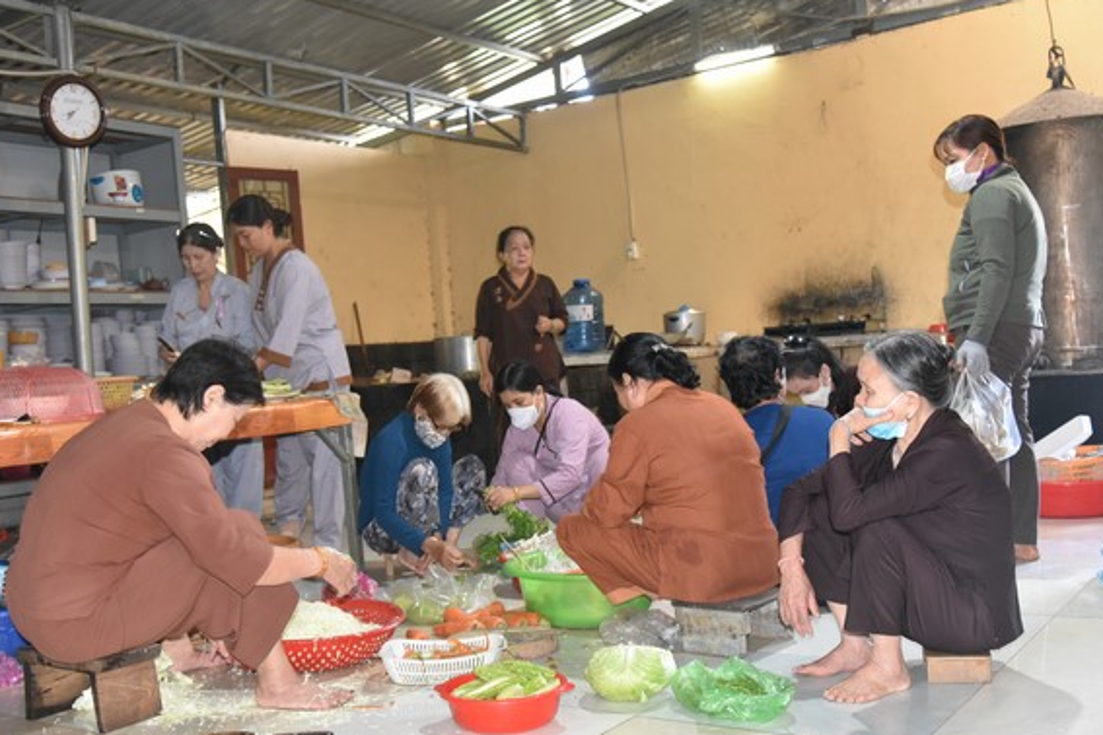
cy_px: 408
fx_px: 1195
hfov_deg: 49.5
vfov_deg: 34.2
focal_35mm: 39
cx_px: 517
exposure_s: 1/60
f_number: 4
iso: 3200
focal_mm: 34
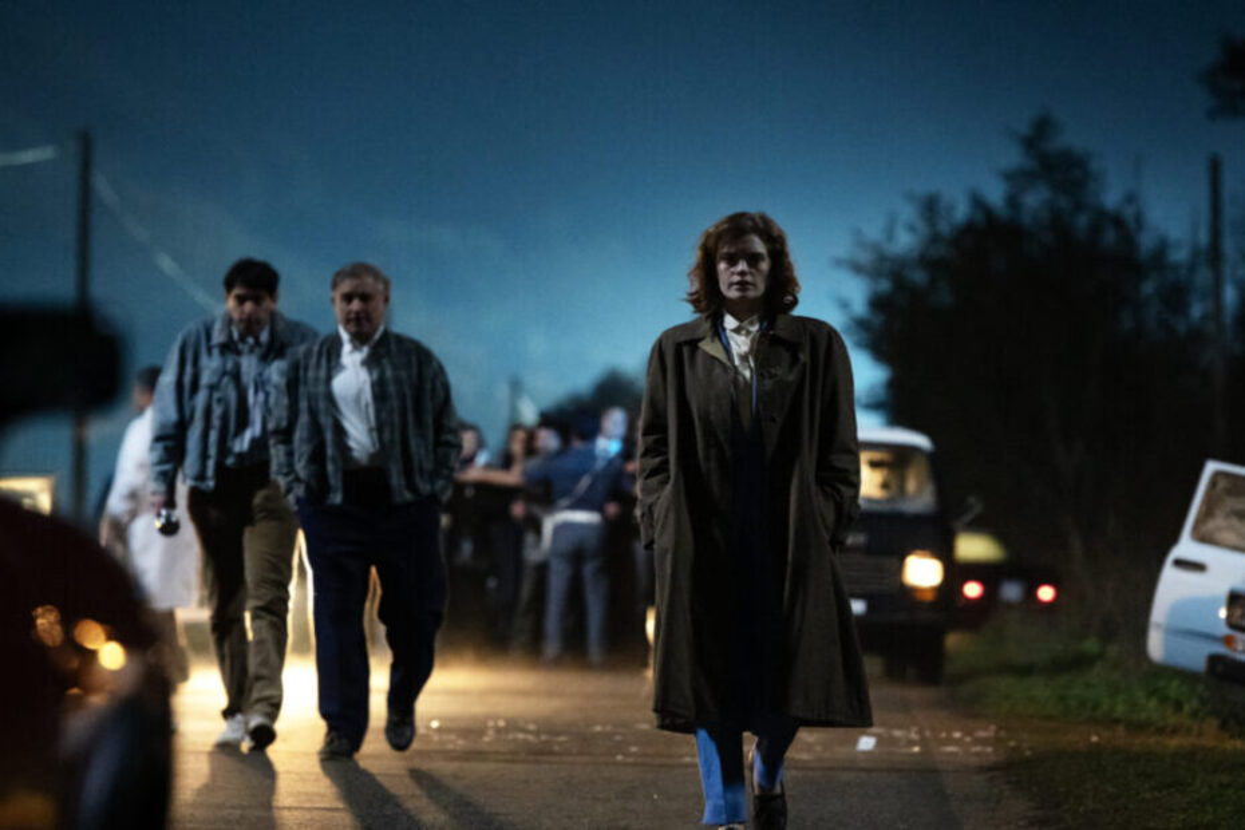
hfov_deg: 11.7
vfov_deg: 7.8
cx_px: 622
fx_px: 6052
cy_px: 415
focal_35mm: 175
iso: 25600
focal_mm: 175
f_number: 4
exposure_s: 1/100
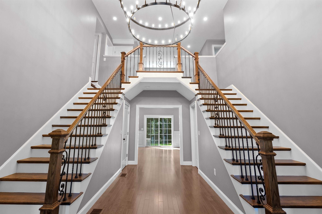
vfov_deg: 73.7
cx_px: 161
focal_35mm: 16
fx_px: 143
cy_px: 107
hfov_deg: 96.7
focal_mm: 16
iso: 320
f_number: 8
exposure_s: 1/2
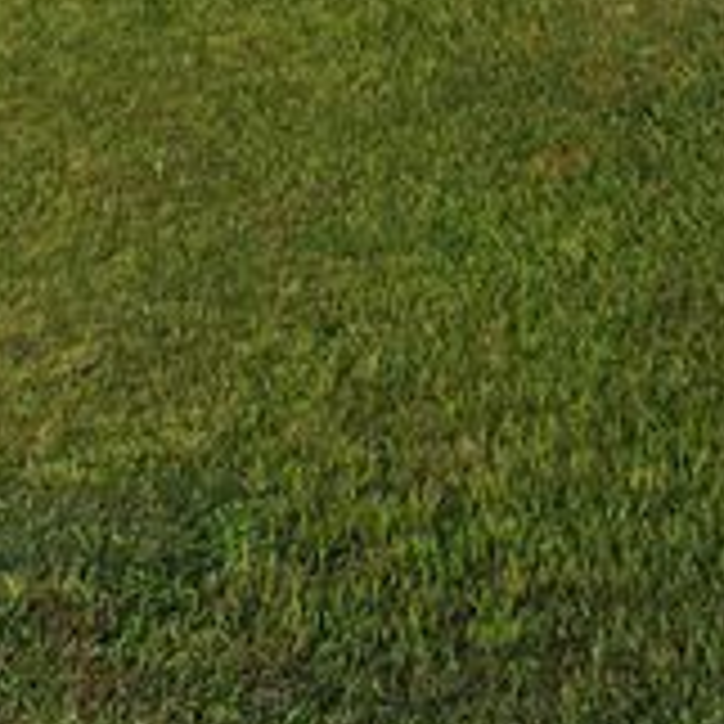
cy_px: -623
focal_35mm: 95
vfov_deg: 15.4
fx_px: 2248
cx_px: 859
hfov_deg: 17.5
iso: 50
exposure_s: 1/1972
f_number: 1.5
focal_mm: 5.7
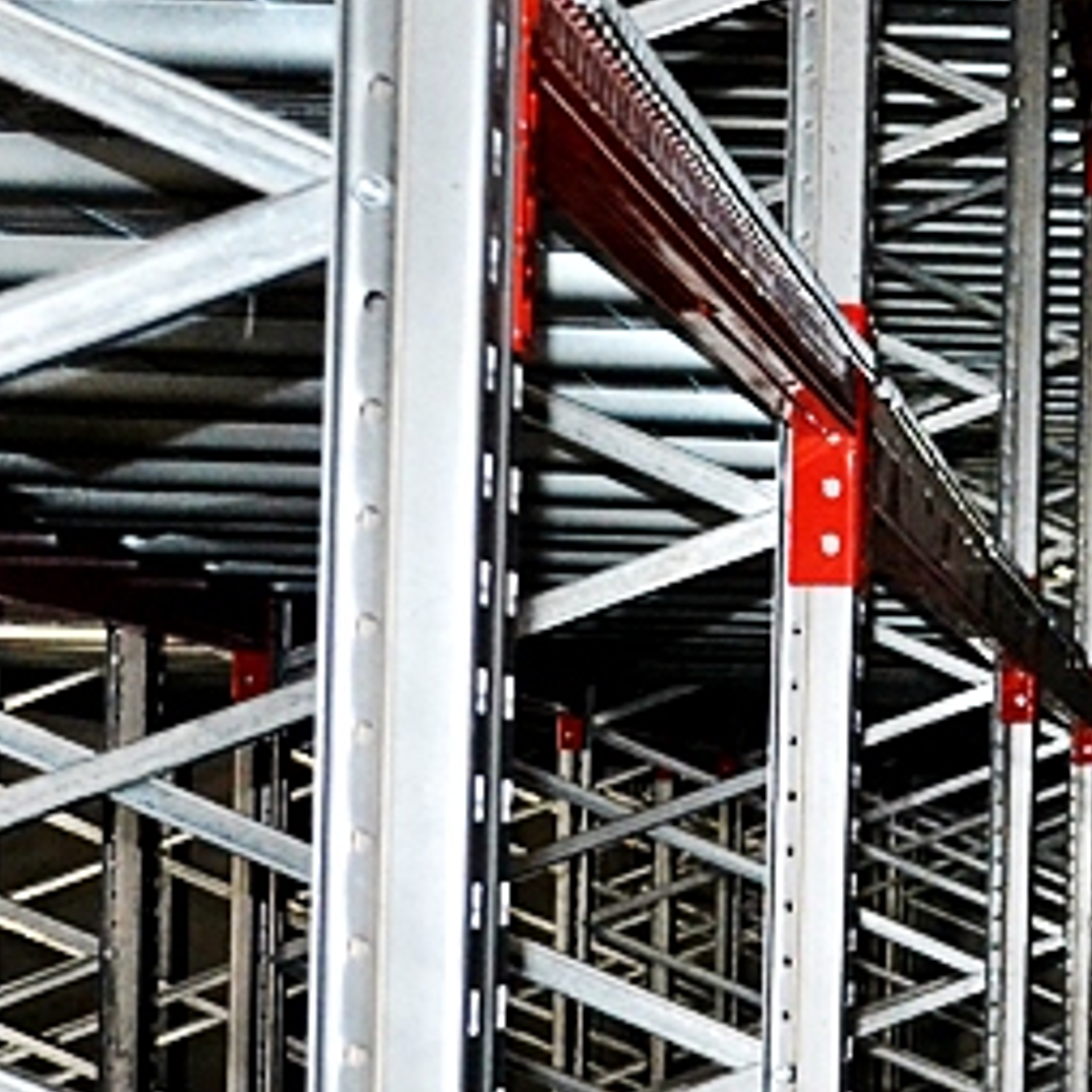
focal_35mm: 92
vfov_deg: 18.7
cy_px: 897
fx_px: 3284
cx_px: 1422
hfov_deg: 17.7
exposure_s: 1/60
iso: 3200
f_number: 3.5
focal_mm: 18
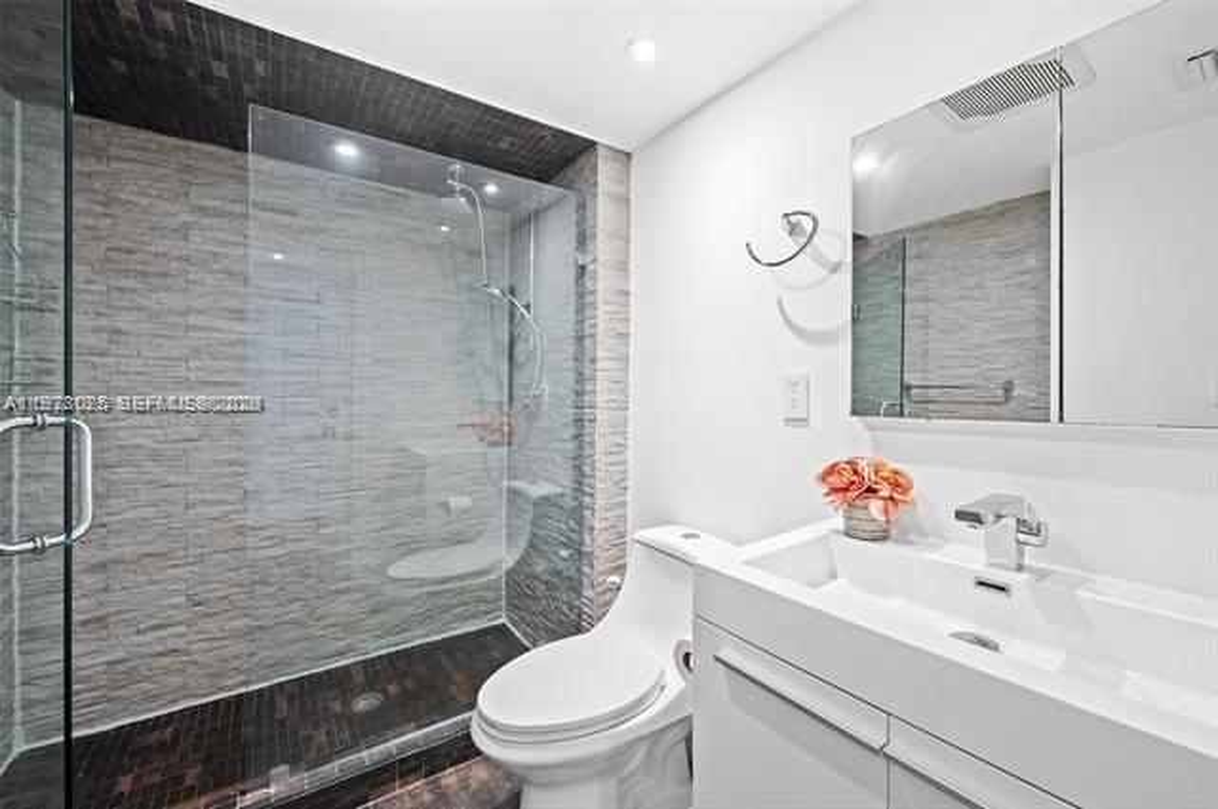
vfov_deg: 81.1
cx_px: 609
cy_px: 404
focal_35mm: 14
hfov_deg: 104.3
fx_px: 473
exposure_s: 1.6
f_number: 8
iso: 200
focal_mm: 14
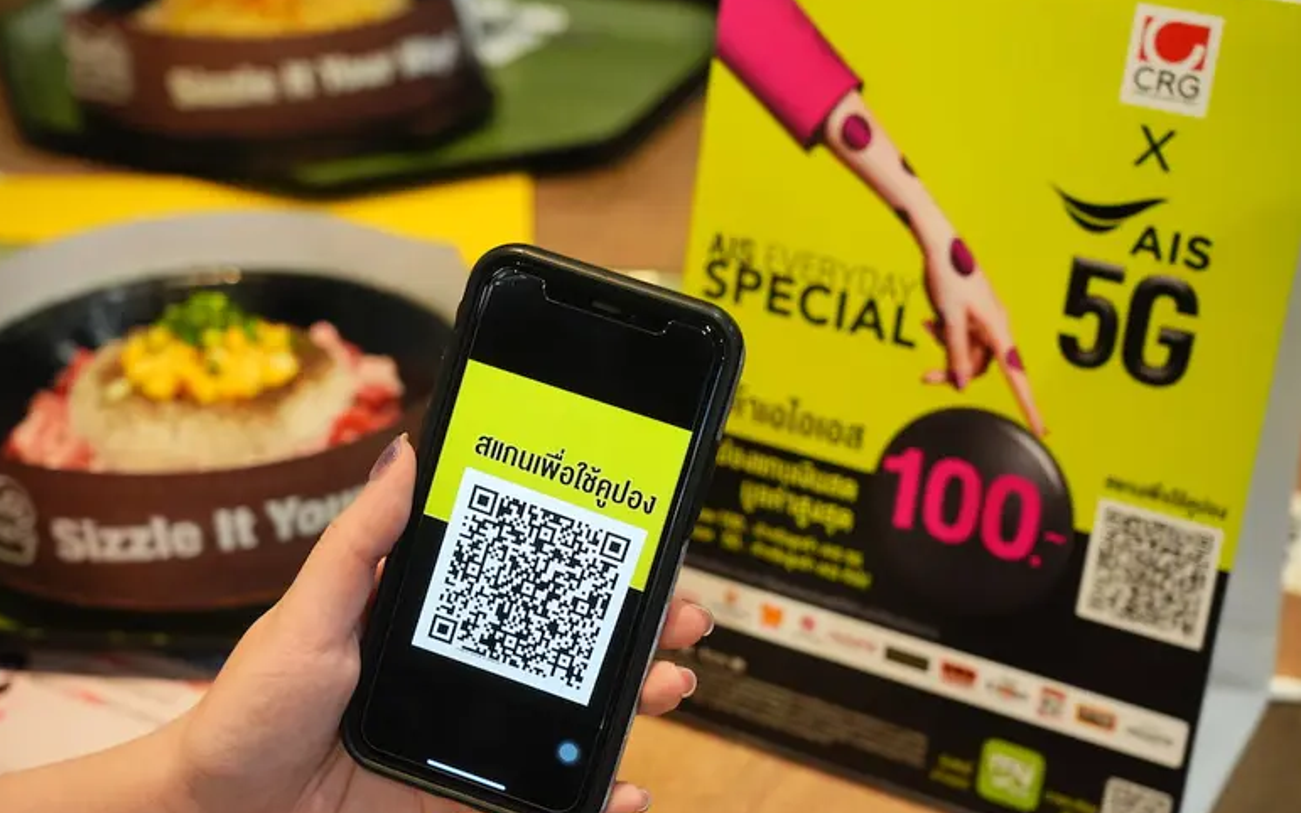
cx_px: 645
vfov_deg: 19.4
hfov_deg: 30.6
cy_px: 427
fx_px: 2376
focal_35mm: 67
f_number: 5.6
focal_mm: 65
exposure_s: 1/60
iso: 1600
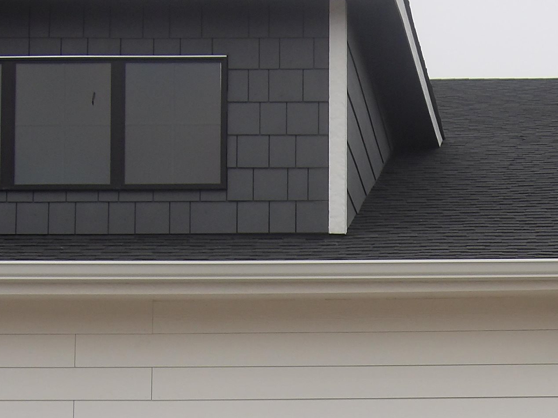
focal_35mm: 174
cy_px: 448
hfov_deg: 11.3
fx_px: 2805
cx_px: 478
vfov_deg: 8.5
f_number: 4.1
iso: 100
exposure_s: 1/255
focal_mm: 13
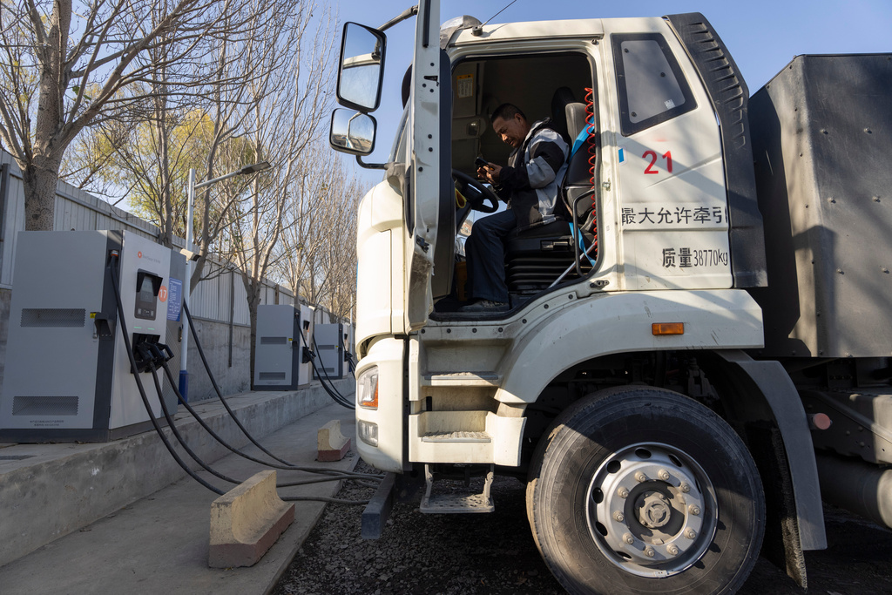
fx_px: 496
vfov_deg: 61.9
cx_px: 446
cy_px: 298
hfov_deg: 84.0
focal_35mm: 20
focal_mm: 20
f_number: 5.6
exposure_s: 1/640
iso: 320
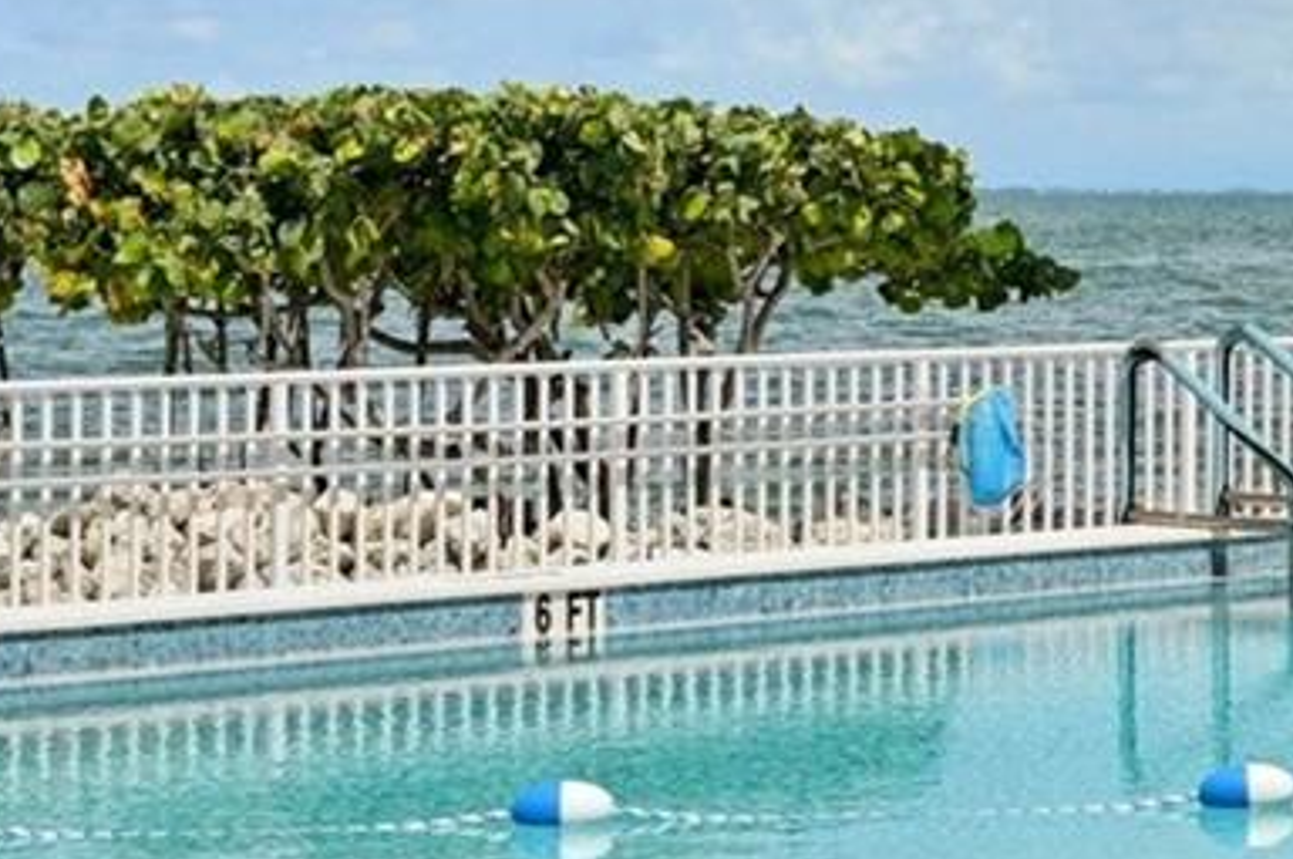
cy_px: 39
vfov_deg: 10.9
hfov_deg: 15.5
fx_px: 4484
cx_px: 1781
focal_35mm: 125
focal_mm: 30
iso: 400
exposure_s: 1/3200
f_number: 8
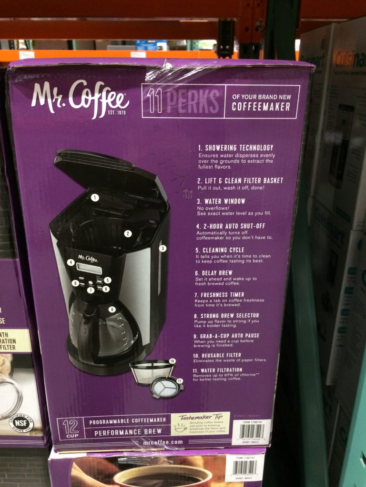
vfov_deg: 61.7
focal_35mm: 29
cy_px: 244
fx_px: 409
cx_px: 183
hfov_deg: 48.2
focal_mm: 4.15
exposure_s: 1/20
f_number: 2.2
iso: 320
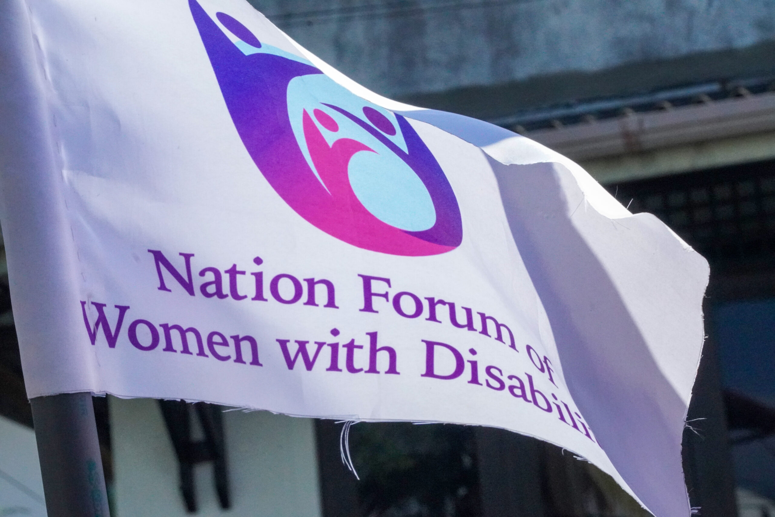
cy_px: 258
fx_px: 3391
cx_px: 388
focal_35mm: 158
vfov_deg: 8.7
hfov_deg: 13.0
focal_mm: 105
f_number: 22
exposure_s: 1/1600
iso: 6400
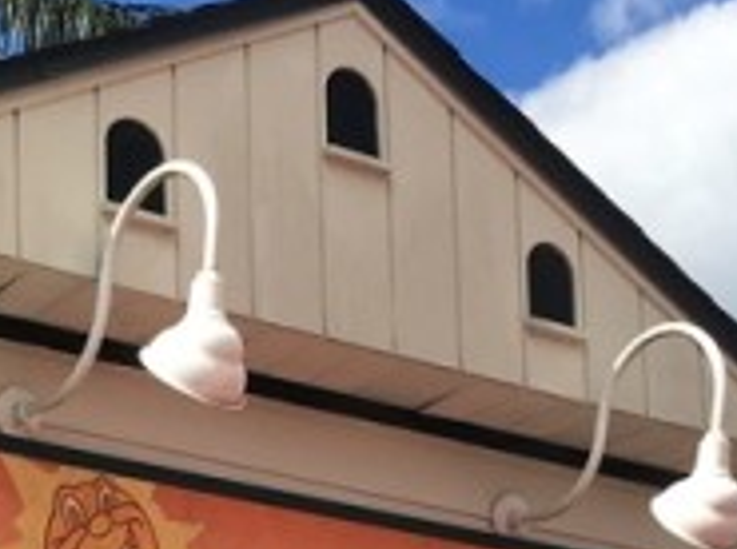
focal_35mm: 110
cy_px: 881
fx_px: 2337
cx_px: 20
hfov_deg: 17.5
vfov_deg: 12.6
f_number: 2.2
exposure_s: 1/1221
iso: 25
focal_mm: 4.15
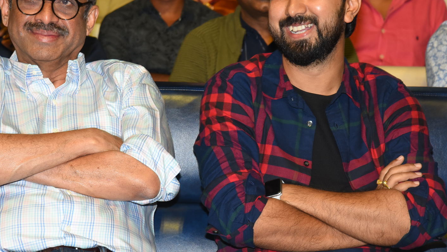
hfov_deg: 11.8
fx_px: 2169
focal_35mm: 183
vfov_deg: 6.6
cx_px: 192
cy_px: 106
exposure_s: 1/125
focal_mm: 120
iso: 1600
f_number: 10
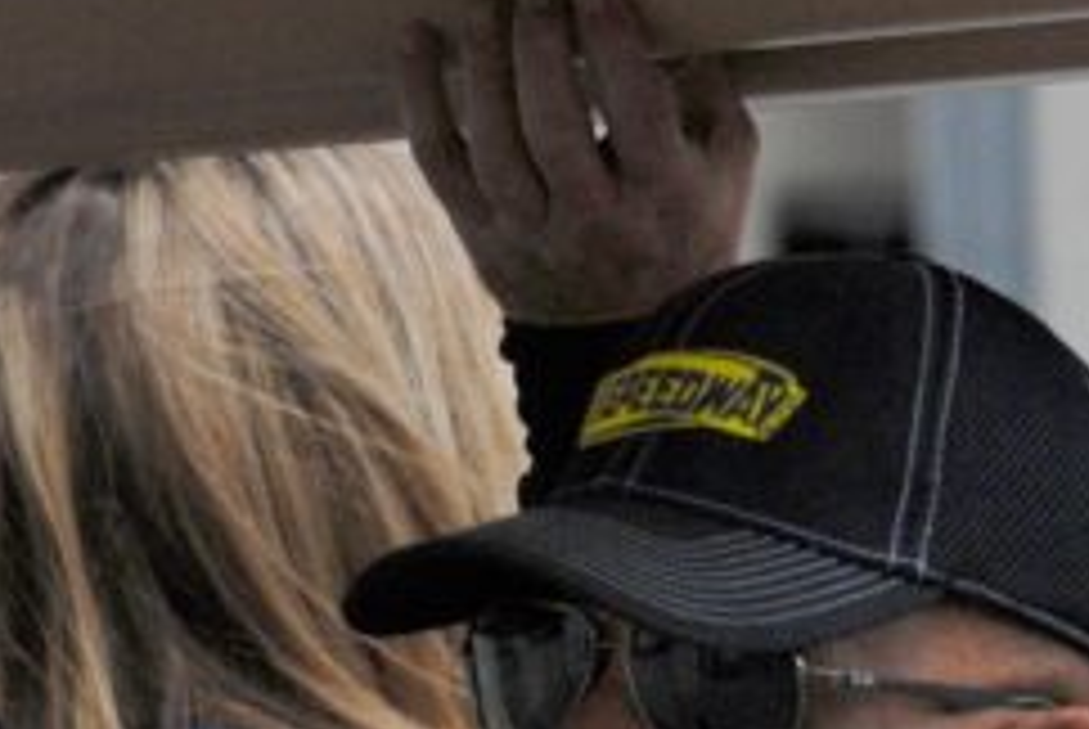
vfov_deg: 3.3
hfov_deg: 4.9
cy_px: 850
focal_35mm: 423
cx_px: 531
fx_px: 12811
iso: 400
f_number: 5.6
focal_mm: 98
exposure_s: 1/2000
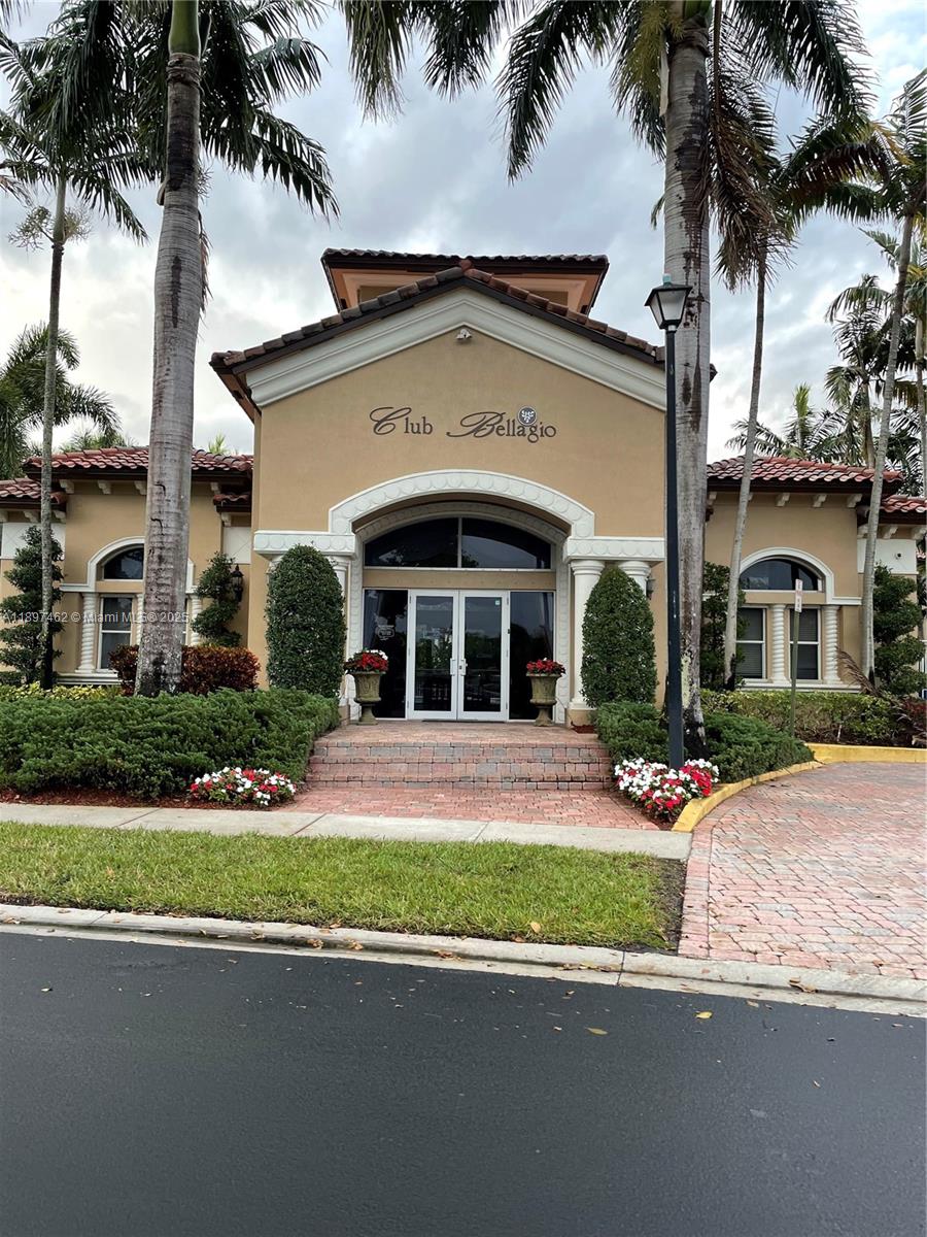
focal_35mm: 26
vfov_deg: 67.3
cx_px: 464
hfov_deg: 53.1
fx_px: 928
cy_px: 618
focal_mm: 4.2
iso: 32
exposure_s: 1/147
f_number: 1.6
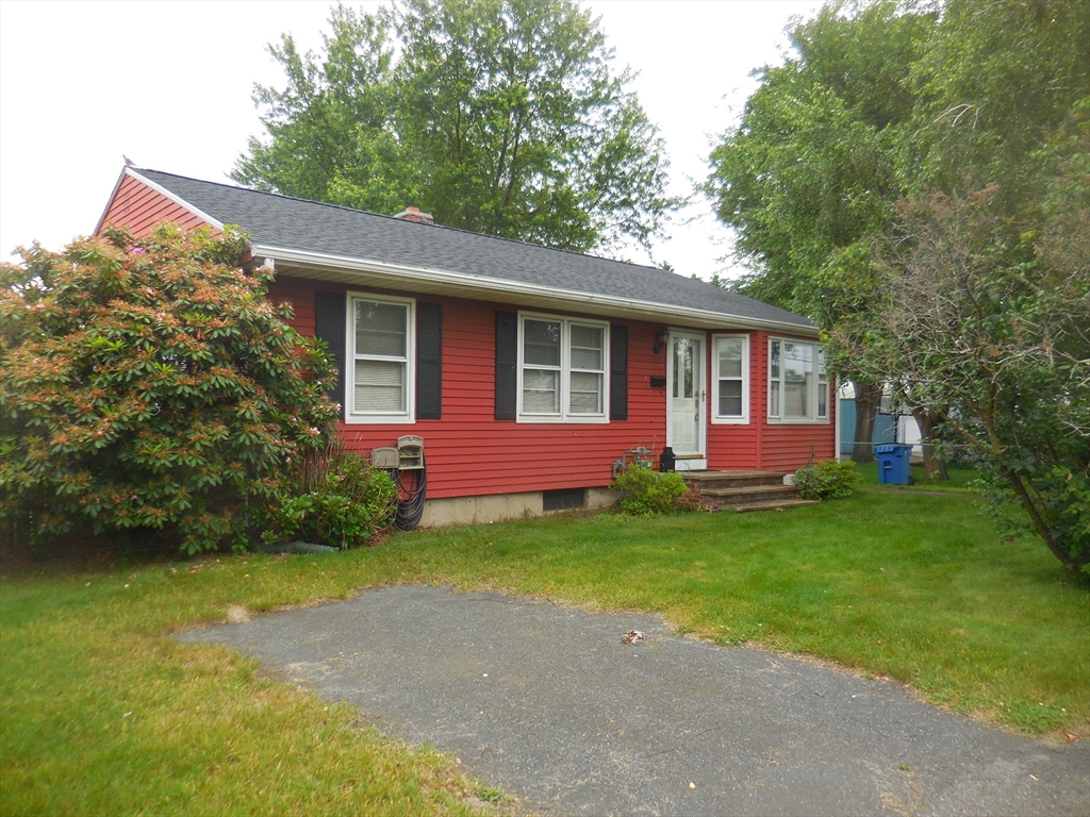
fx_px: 787
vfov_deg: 54.9
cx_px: 545
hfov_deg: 69.4
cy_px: 408
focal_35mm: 25
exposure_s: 1/200
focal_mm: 4.5
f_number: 3.3
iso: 125
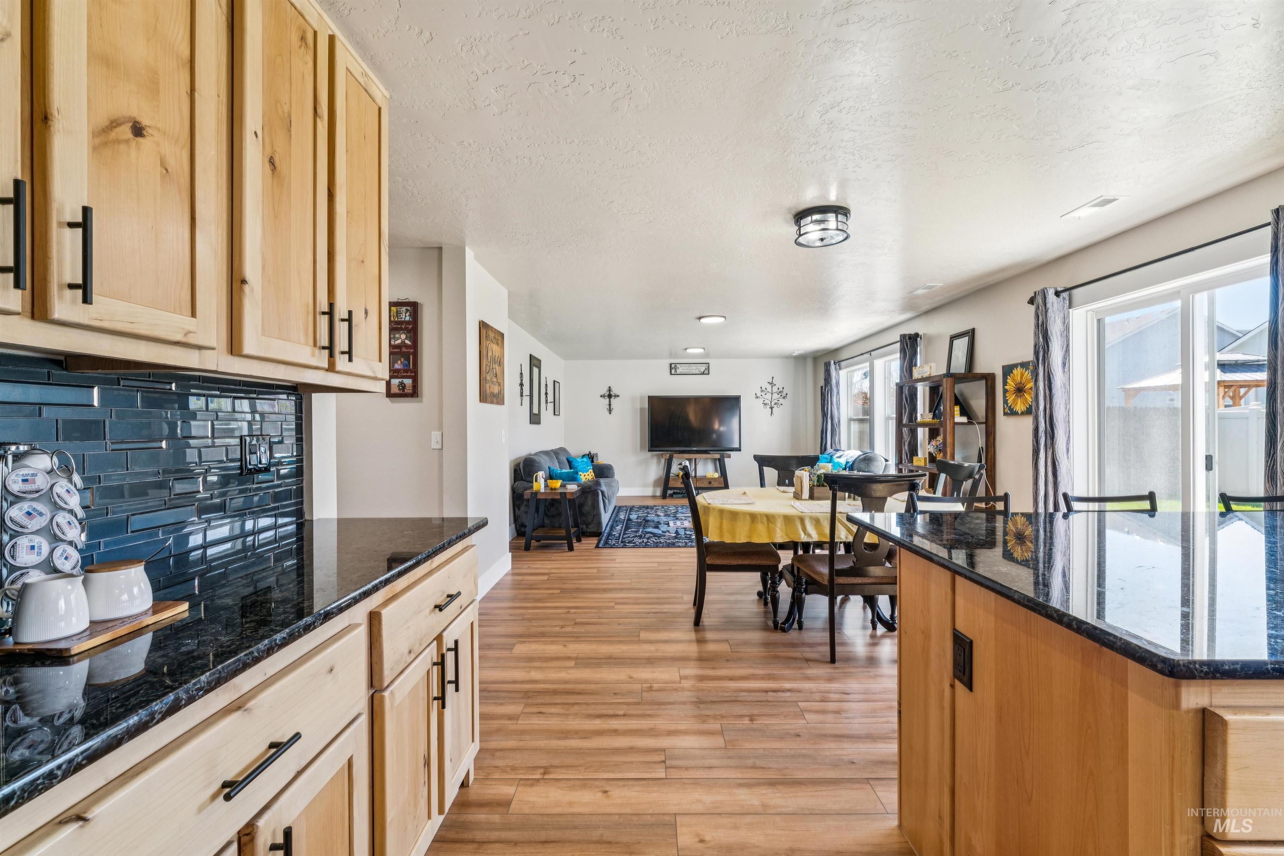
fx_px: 560
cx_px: 642
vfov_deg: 74.8
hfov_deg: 97.8
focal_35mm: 16
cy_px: 428
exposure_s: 1/13
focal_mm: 15.7
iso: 400
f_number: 13
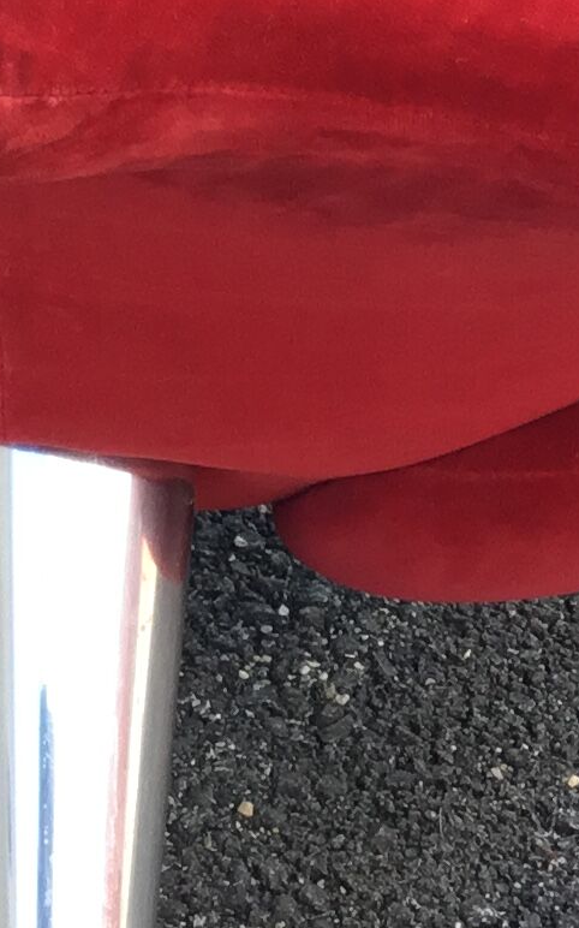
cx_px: -29
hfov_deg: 9.3
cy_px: -120
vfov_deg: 14.6
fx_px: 3512
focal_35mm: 139
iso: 32
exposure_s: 1/100
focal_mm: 3.3
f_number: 2.4
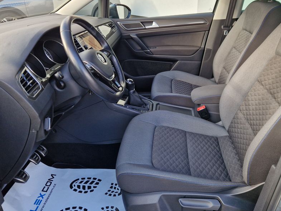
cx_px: 149
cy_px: 95
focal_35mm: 30
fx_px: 244
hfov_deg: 59.9
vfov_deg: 46.7
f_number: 1.8
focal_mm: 5.4
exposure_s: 1/180
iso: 50
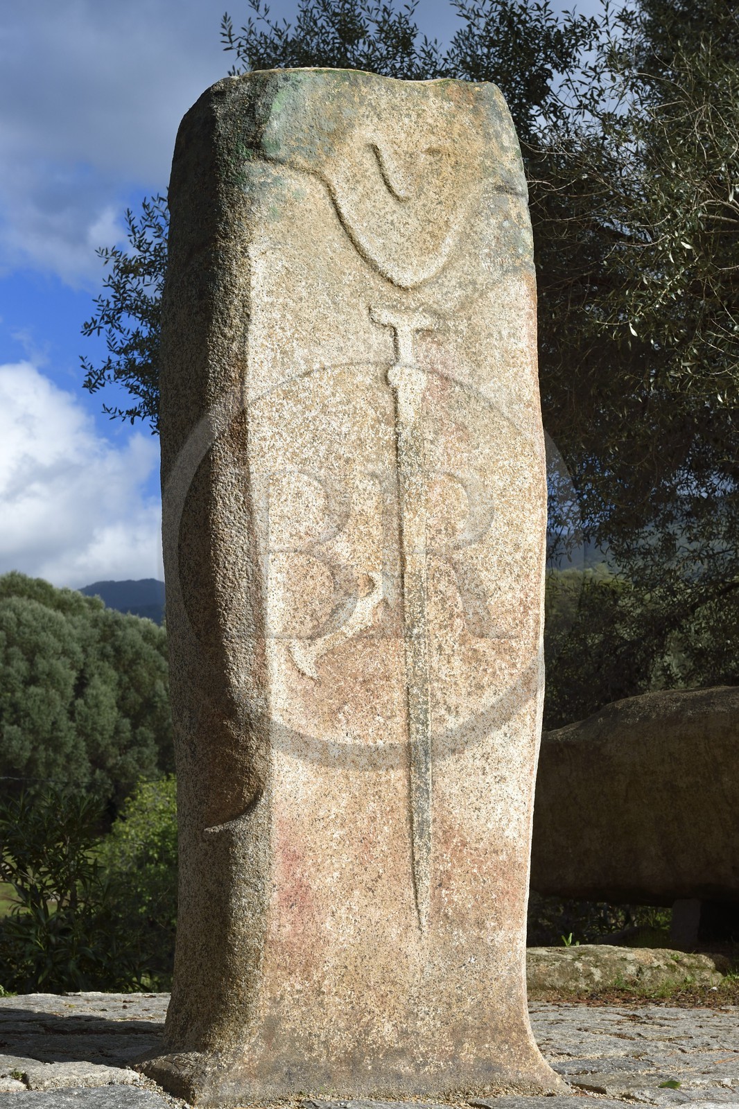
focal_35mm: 62
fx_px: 1910
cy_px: 554
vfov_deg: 32.4
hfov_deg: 21.9
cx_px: 370
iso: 200
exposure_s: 1/320
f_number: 13
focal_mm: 62
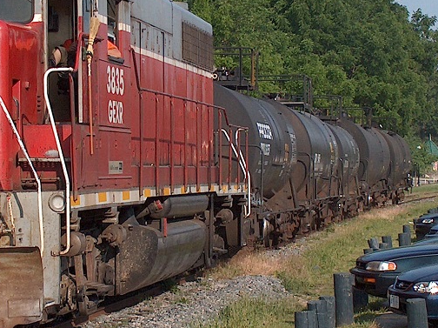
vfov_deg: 9.6
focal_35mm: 155
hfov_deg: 12.7
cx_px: 154
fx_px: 1959
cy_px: 157
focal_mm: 12.53
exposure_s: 1/667
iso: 200
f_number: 5.8
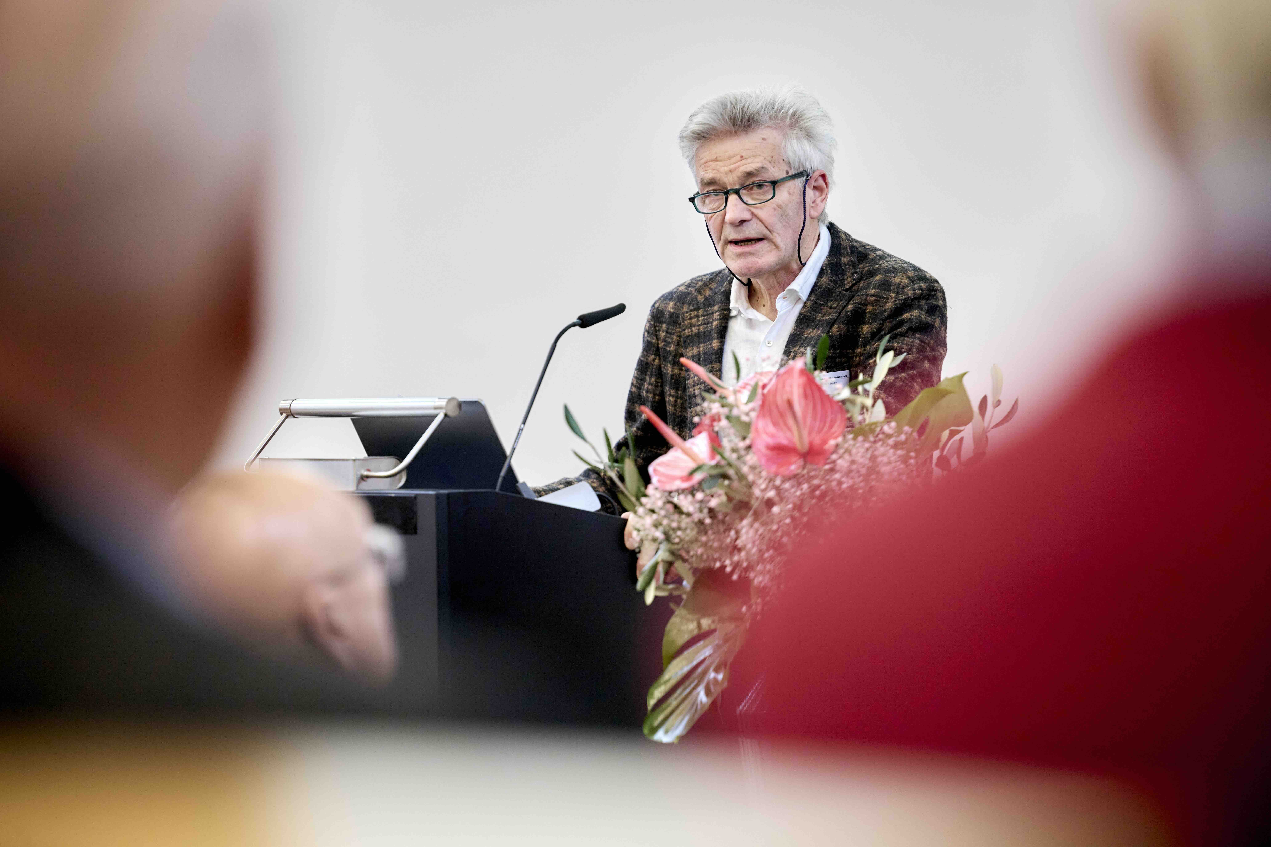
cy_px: 424
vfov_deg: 8.6
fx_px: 5648
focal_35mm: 160
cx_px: 636
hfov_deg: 12.8
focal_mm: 160
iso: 3200
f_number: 2.8
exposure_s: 1/250
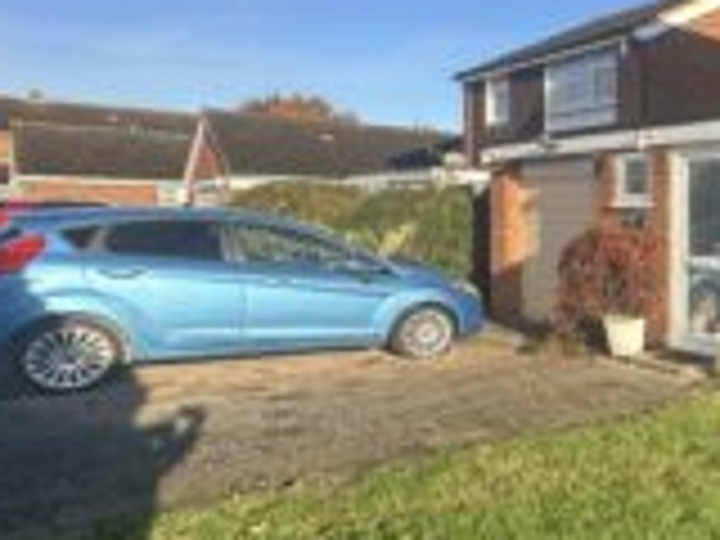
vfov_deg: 40.7
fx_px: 728
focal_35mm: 35
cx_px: 837
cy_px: 252
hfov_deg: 39.9
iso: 40
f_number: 2.2
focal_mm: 2.22
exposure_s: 1/759
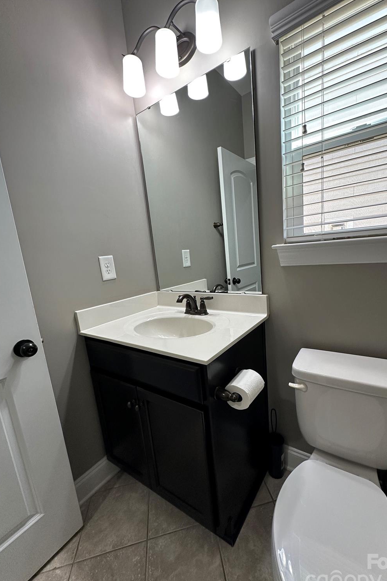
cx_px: 213
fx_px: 242
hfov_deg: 77.1
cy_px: 298
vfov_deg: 100.4
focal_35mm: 15
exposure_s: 1/120
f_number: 2.2
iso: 200
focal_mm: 2.22
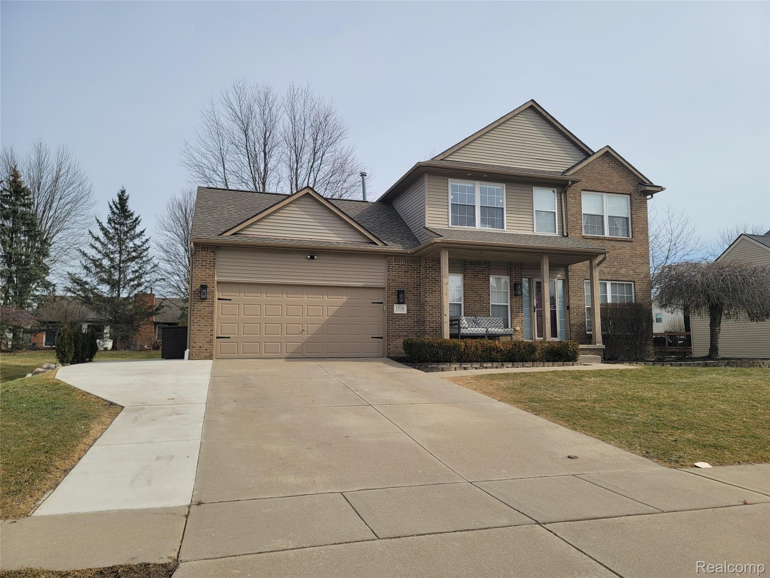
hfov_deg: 69.4
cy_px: 289
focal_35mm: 25
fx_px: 556
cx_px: 385
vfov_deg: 54.9
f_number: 1.8
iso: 20
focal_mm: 7
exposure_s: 1/1067
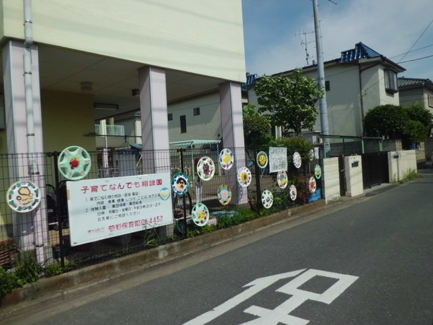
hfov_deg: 67.3
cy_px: 162
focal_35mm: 26
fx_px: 325
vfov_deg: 53.1
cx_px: 216
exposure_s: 1/320
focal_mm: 4.7
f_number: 7.9
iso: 64
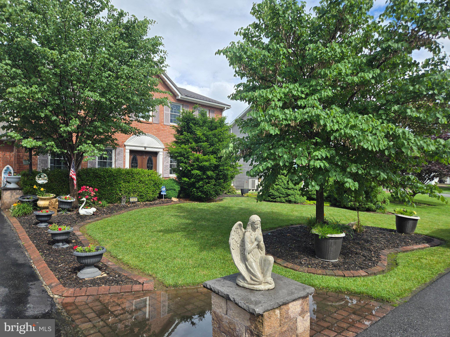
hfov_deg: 73.9
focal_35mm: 23
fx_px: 299
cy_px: 168
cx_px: 225
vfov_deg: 58.9
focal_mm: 5.4
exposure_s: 1/1819
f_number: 1.8
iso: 25
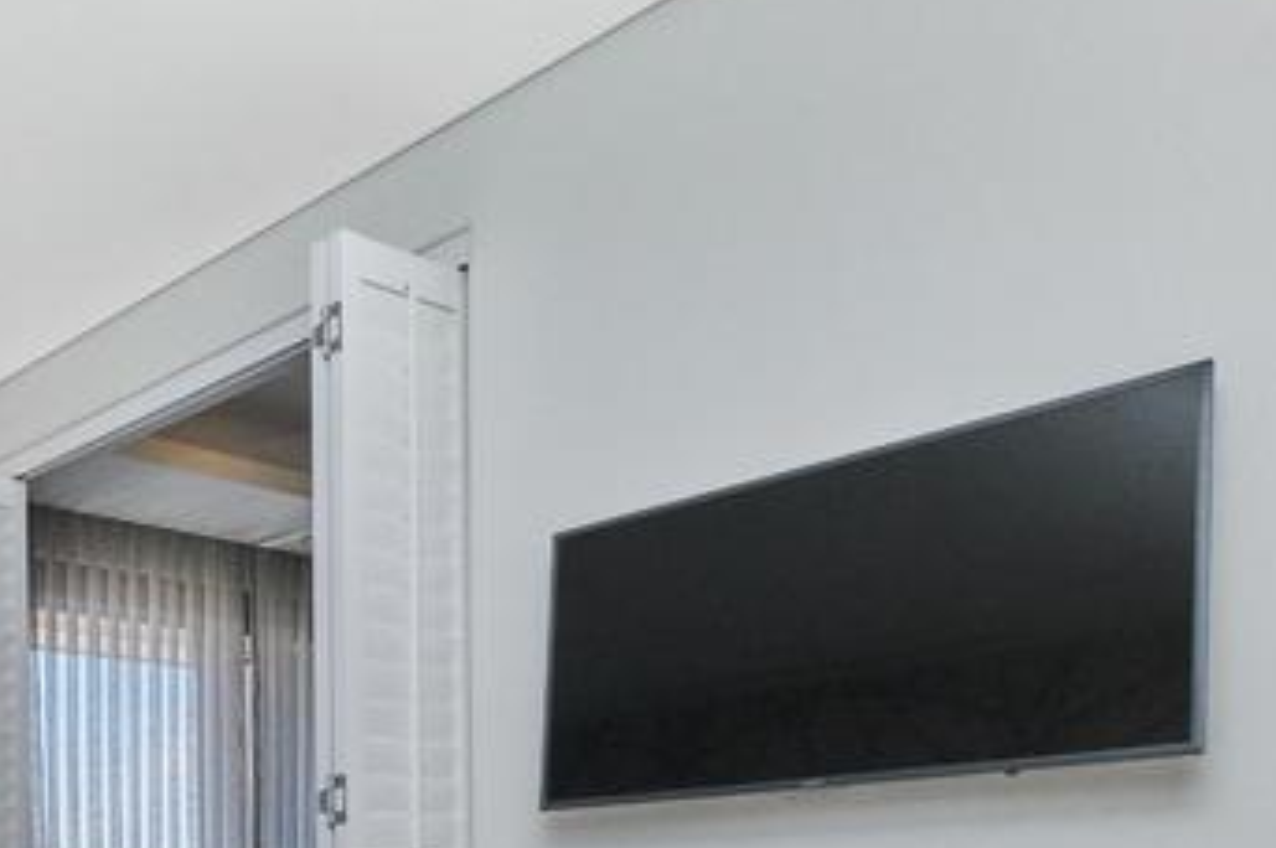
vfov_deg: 33.0
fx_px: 1239
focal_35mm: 35
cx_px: -126
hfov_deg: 42.7
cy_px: 935
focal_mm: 10
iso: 800
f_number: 8
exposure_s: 1/200
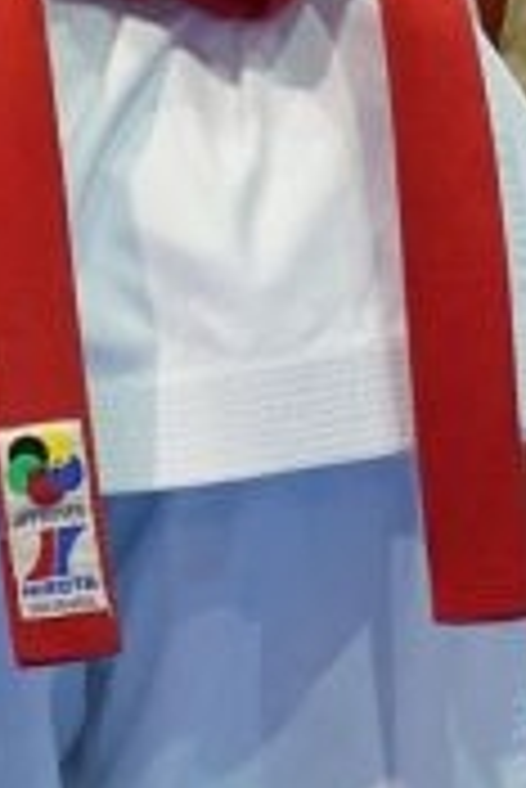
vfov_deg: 1.5
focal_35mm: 1370
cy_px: 257
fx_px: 29964
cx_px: 45
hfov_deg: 1.0
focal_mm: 200
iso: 3200
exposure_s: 1/320
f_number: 2.8
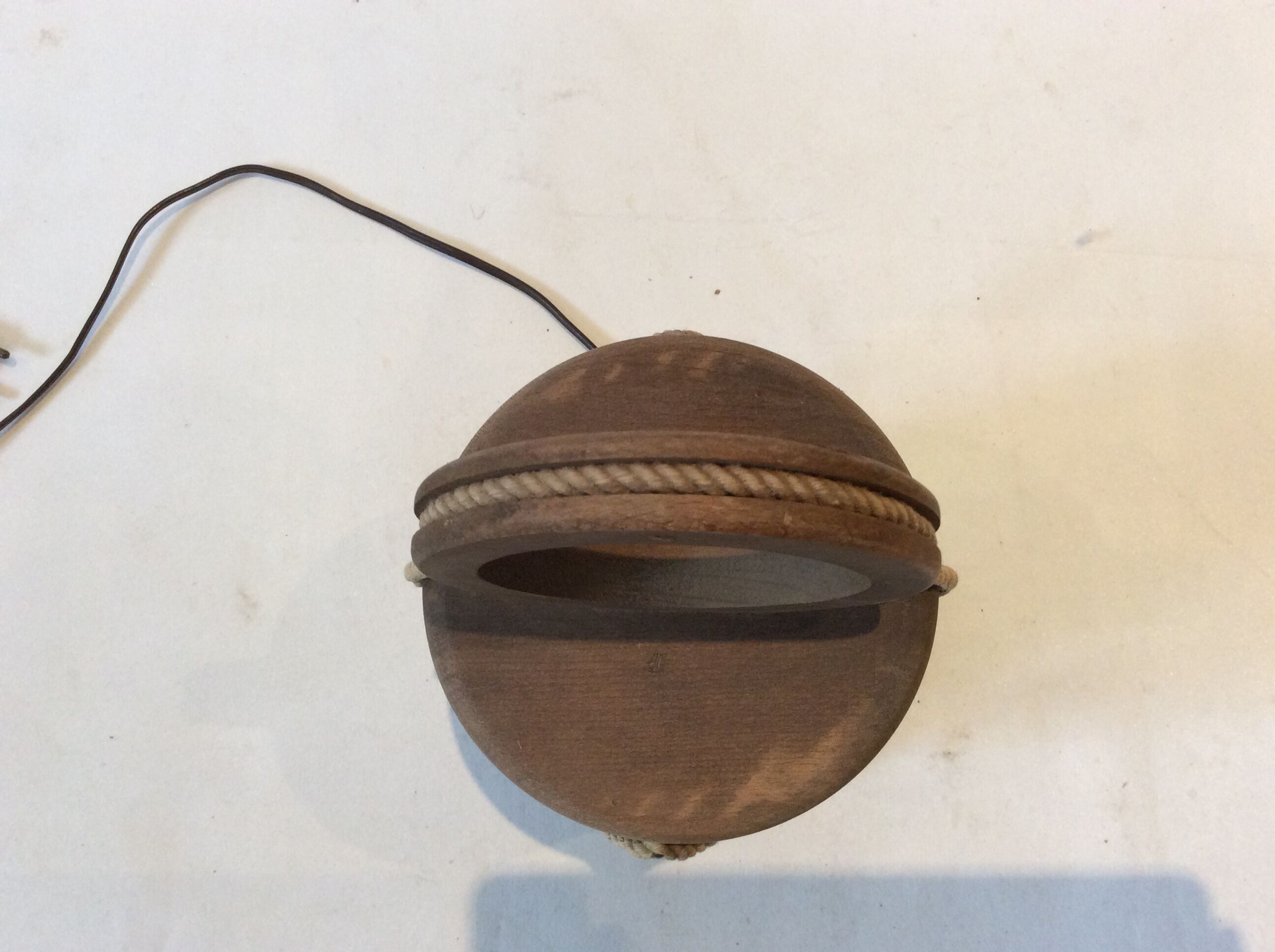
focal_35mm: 32
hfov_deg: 56.9
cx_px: 638
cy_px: 476
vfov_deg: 44.1
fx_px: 1177
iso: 125
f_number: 2.4
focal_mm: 3.3
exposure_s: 1/25
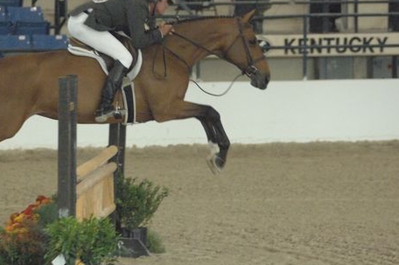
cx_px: 150
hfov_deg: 6.5
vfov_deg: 4.3
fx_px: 3499
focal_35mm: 316
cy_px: 147
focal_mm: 150
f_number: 2.8
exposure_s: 1/320
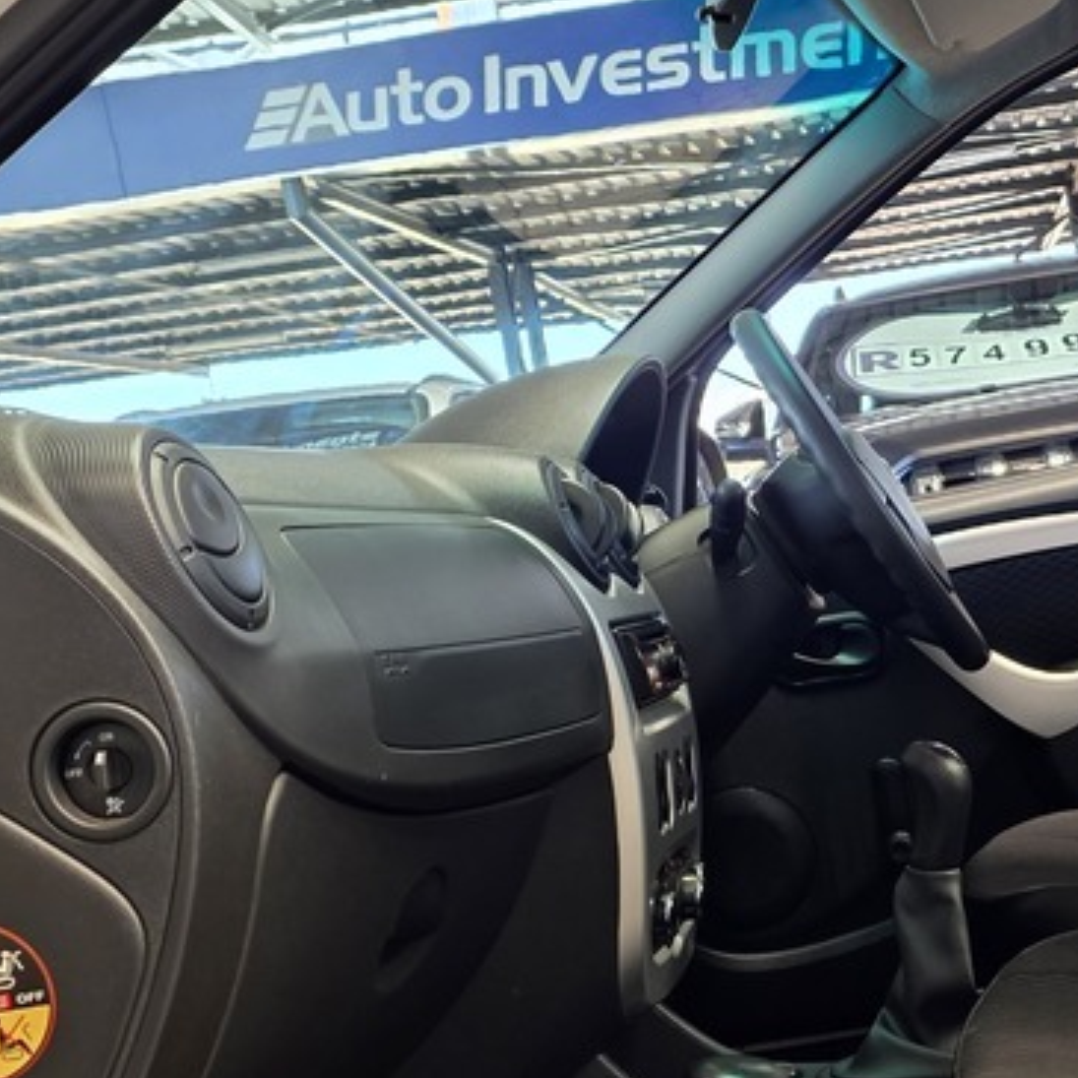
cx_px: 933
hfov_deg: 29.0
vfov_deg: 29.9
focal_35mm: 57
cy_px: 685
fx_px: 2008
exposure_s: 1/100
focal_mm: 6.25
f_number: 1.7
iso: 160
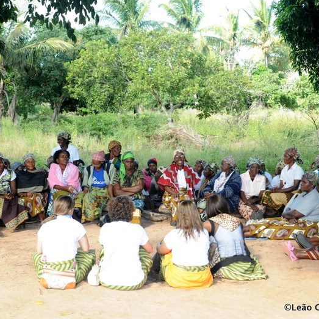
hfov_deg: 32.7
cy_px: 160
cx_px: 122
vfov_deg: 32.8
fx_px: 542
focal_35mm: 52
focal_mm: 40
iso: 640
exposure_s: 1/320
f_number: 4.5
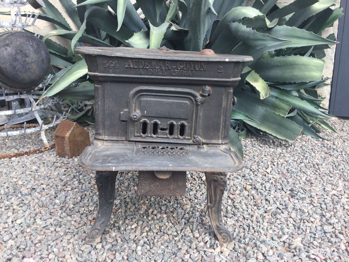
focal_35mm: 31
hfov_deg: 58.4
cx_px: 174
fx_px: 313
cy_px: 131
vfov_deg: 45.4
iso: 25
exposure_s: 1/191
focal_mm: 3.3
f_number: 2.4
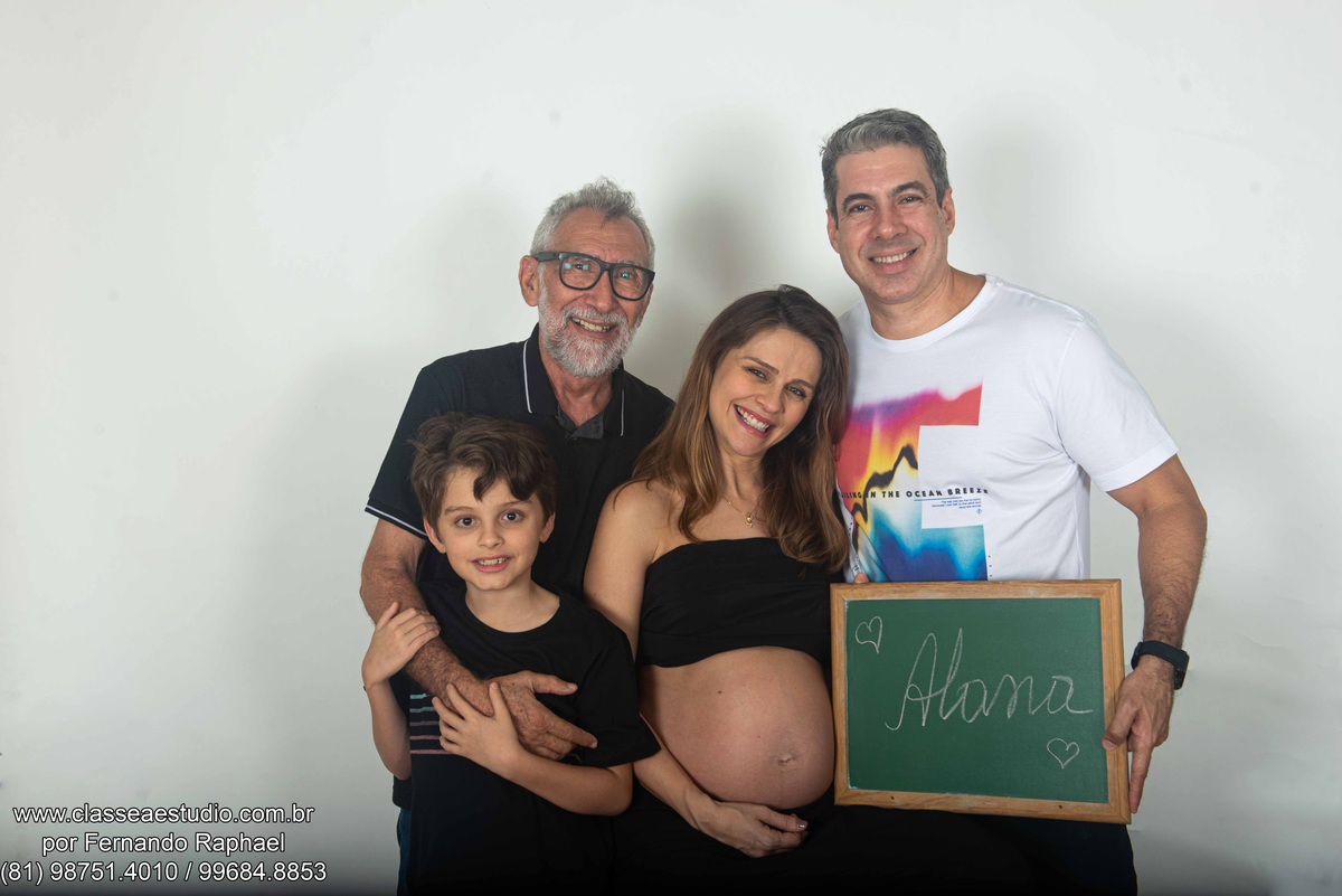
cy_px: 448
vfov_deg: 29.9
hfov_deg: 43.6
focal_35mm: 45
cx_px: 671
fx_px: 1678
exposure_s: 1/200
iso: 100
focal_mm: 45
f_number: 7.1
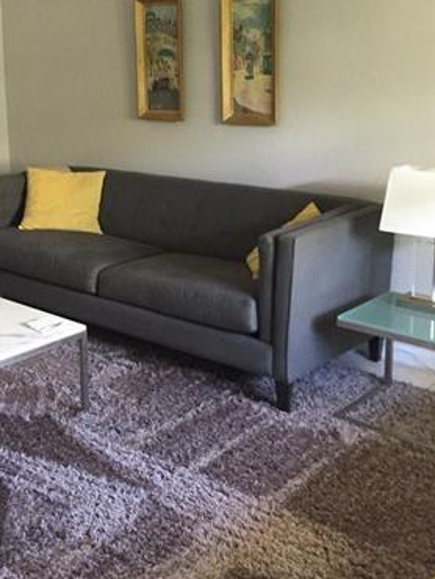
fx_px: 787
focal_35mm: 47
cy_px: 202
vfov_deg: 40.0
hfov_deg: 30.3
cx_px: 102
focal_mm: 4.15
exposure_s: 1/24
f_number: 2.2
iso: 250
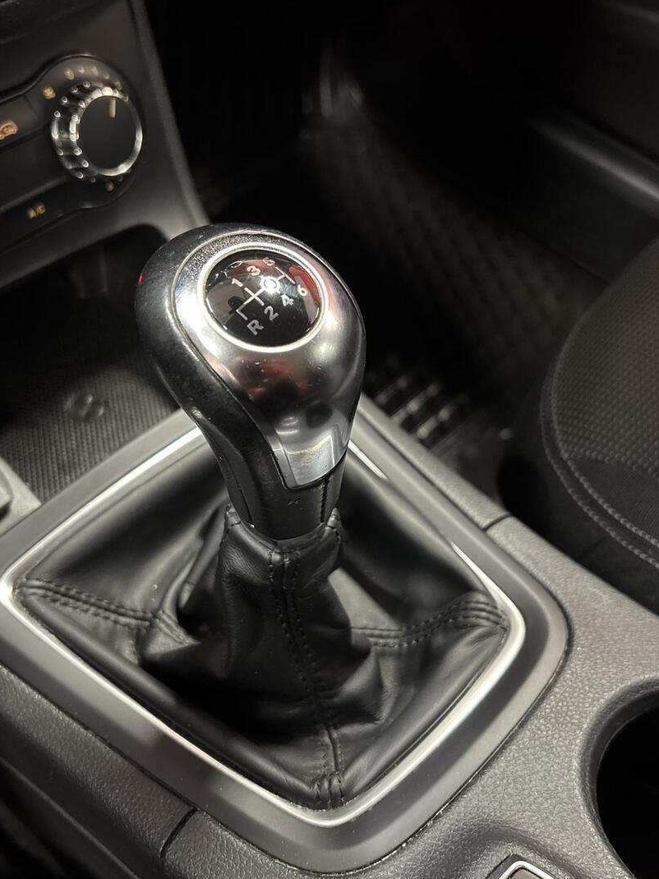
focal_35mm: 35
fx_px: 889
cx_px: 334
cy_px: 440
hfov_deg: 40.7
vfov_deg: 52.6
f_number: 1.6
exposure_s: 1/29
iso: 640
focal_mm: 5.96
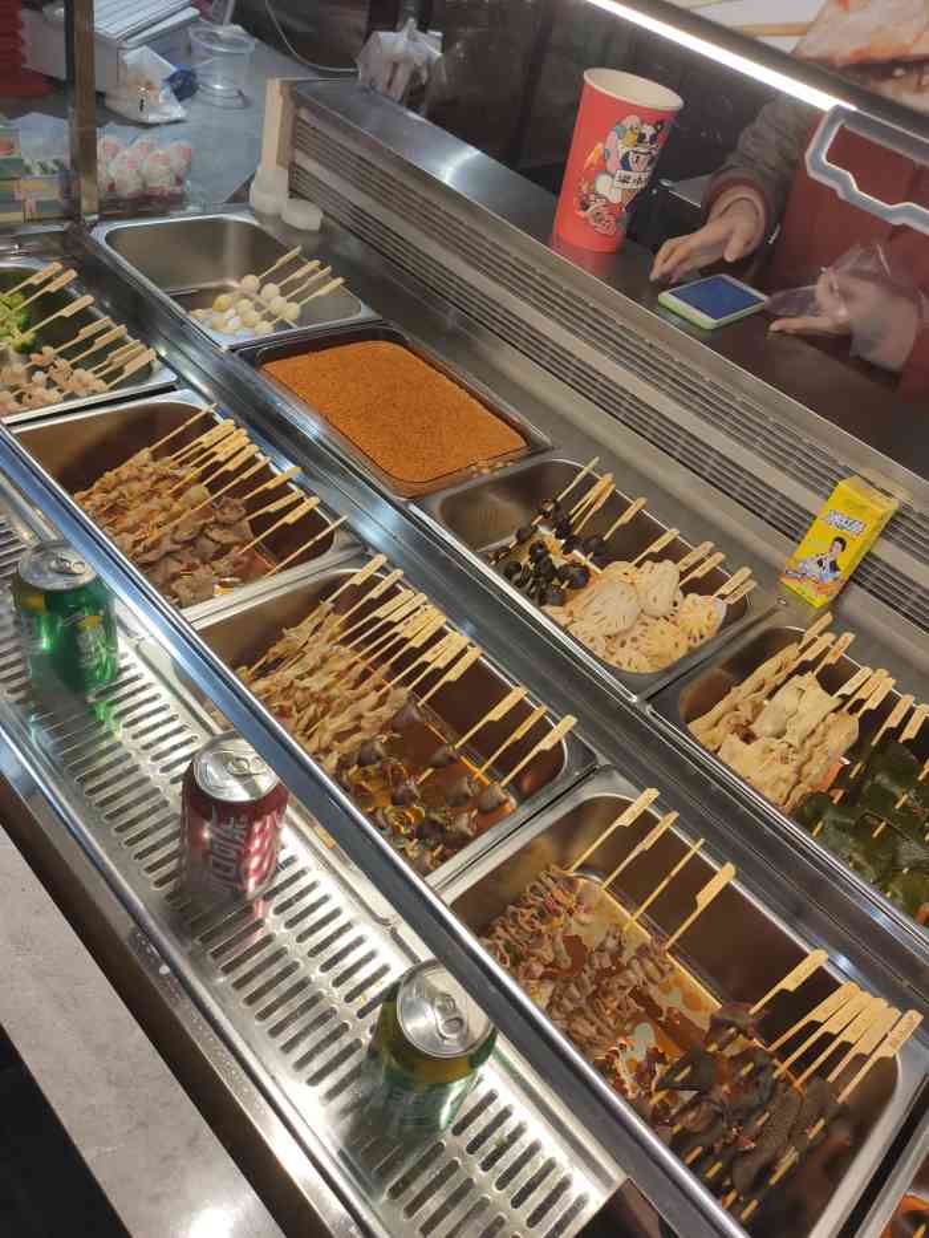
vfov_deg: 65.3
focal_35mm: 27
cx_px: 464
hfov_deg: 51.4
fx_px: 966
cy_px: 619
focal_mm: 4.75
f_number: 1.75
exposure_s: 1/100
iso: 234
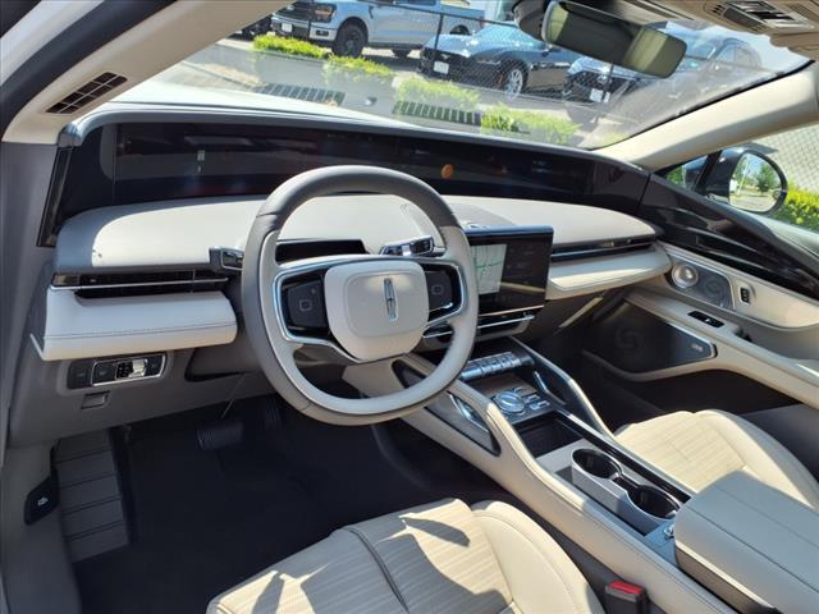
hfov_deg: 65.3
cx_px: 410
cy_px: 307
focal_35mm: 27
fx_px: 639
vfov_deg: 51.4
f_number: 1.9
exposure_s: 1/556
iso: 40
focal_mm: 3.58
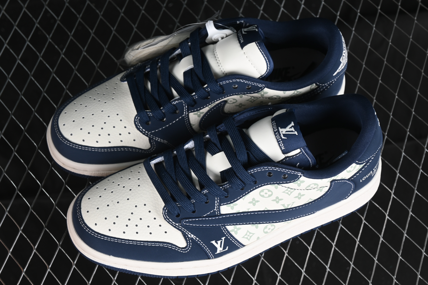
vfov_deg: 18.2
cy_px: 142
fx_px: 892
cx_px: 214
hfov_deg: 27.0
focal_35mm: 75
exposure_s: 1/60
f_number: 6.3
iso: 160
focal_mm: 50
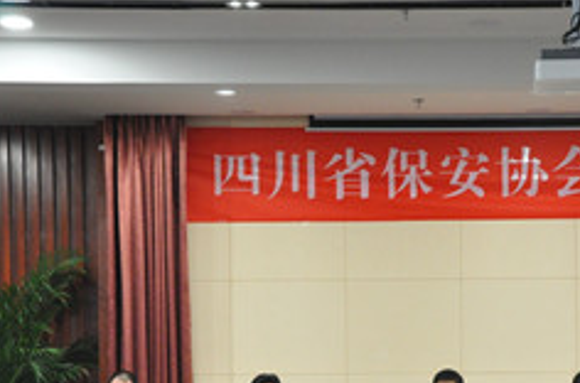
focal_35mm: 144
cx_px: 457
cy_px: 405
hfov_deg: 14.2
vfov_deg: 9.4
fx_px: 2315
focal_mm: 45
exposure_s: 1/40
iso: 2000
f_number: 6.3
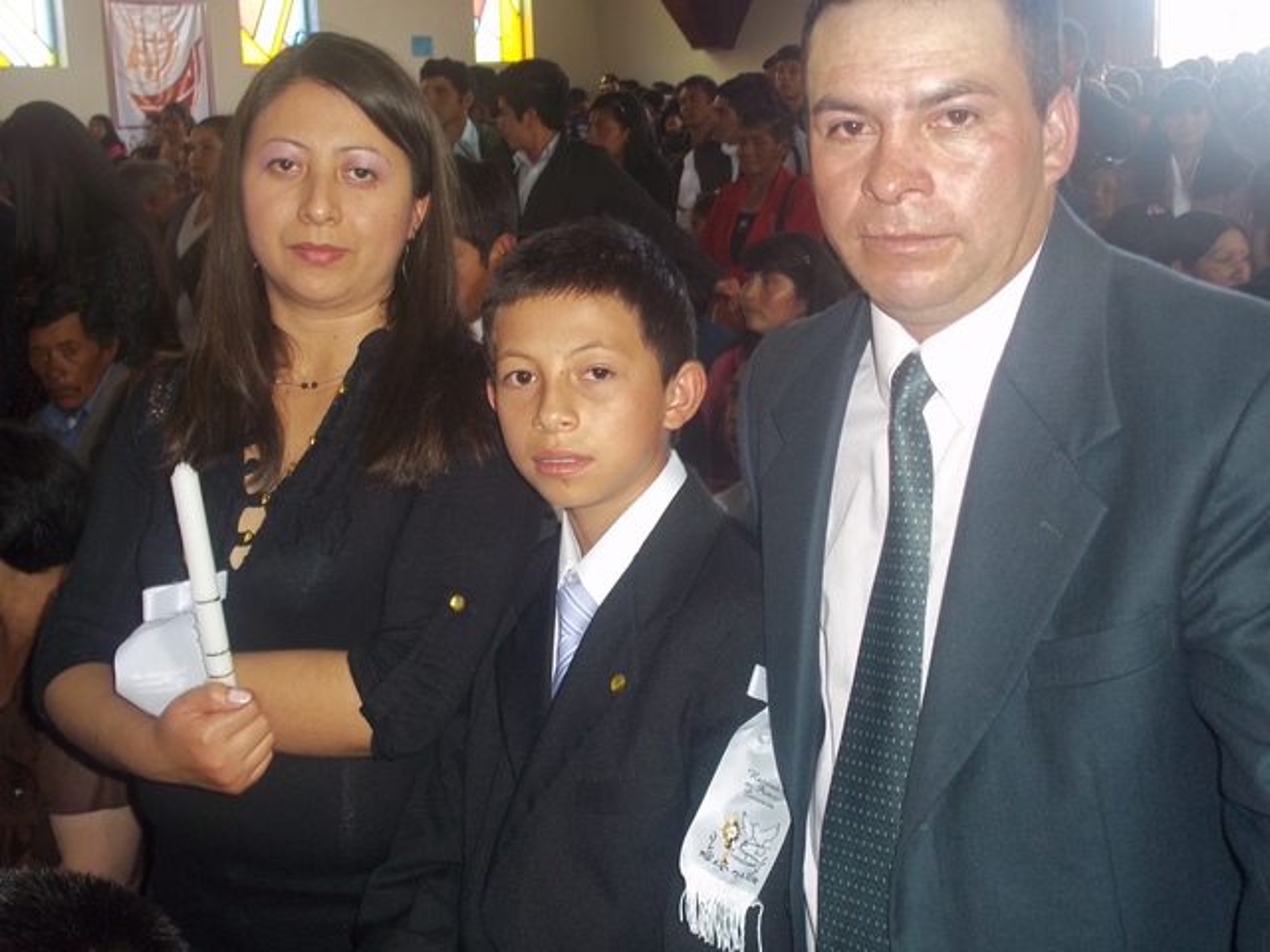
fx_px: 1688
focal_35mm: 46
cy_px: 476
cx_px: 635
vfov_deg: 31.5
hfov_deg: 41.2
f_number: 3.5
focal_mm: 8.2
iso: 160
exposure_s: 1/40
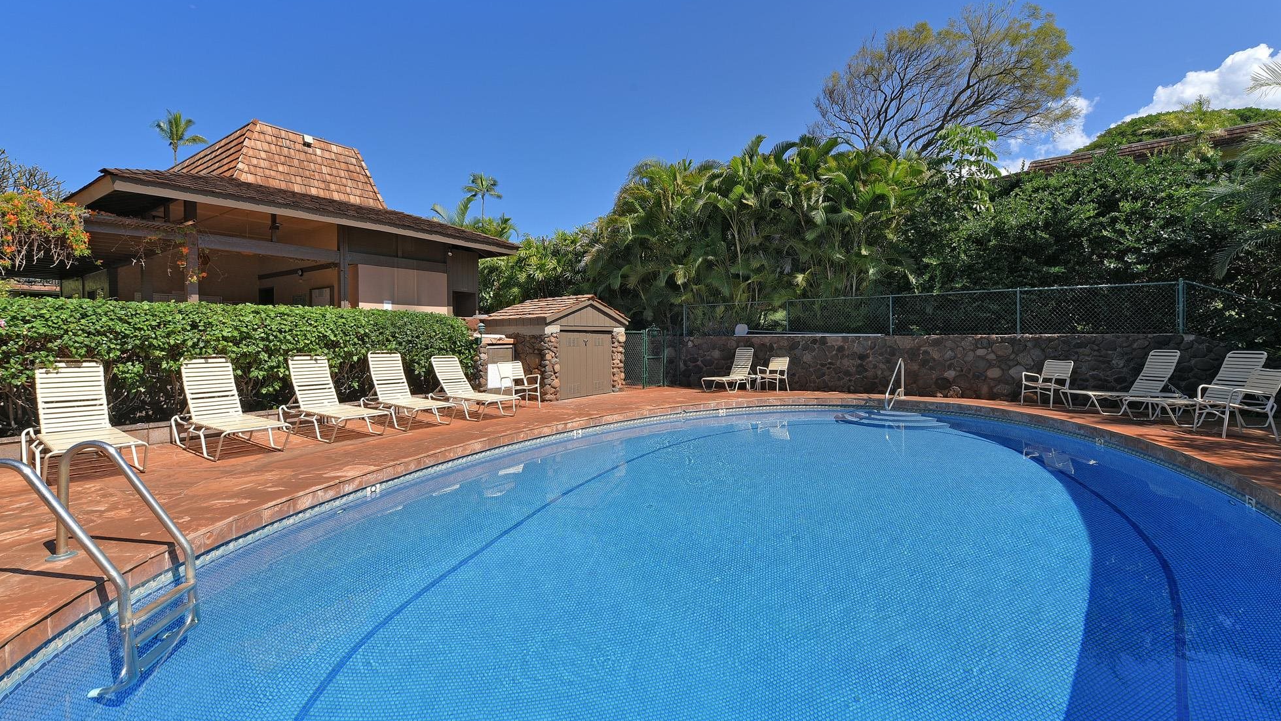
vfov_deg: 70.4
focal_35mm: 15
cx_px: 654
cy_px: 335
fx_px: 510
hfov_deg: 103.0
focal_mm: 14
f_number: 14
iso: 100
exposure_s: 1/40
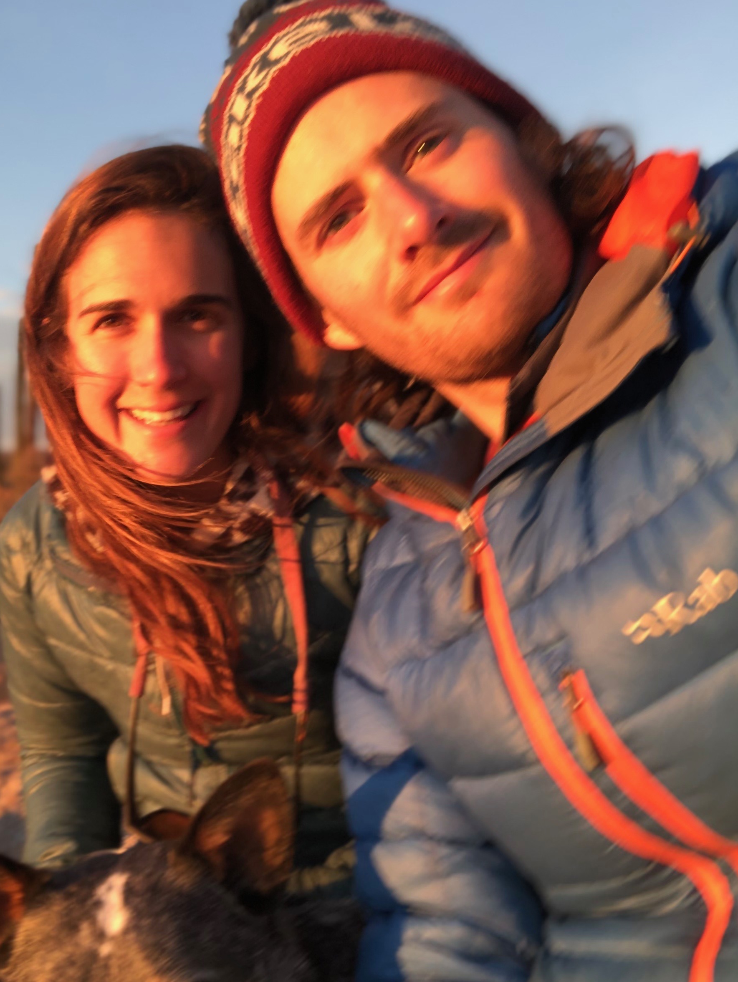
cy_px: 511
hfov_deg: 34.1
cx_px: 261
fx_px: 1192
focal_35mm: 42
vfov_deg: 44.8
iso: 20
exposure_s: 1/120
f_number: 2.2
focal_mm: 2.87
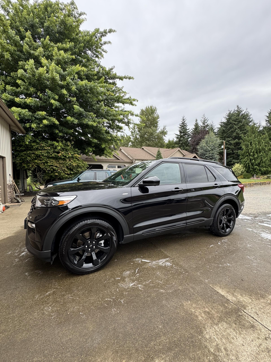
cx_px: 136
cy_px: 181
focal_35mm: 14
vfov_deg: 102.1
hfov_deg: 85.7
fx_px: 146
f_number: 2.2
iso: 40
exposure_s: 1/322
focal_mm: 2.22
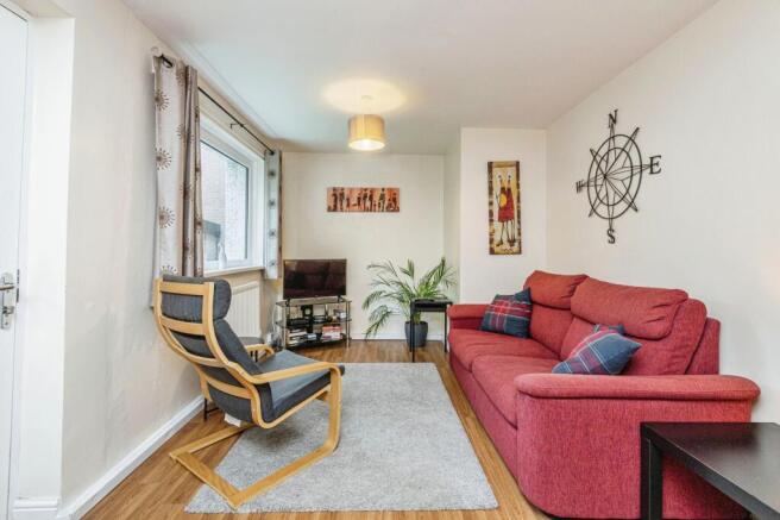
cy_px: 260
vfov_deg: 73.7
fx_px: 347
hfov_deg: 96.8
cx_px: 390
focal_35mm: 16
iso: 500
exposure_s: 1/30
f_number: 8
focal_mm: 16
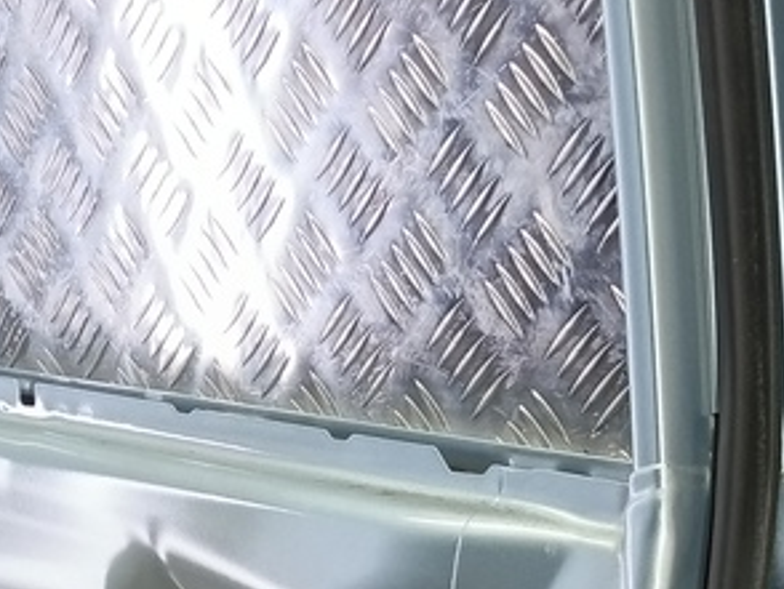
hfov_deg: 24.4
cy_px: 877
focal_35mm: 80
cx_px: 376
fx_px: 1813
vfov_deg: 16.8
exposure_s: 1/50
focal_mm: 4.11
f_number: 1.6
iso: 179
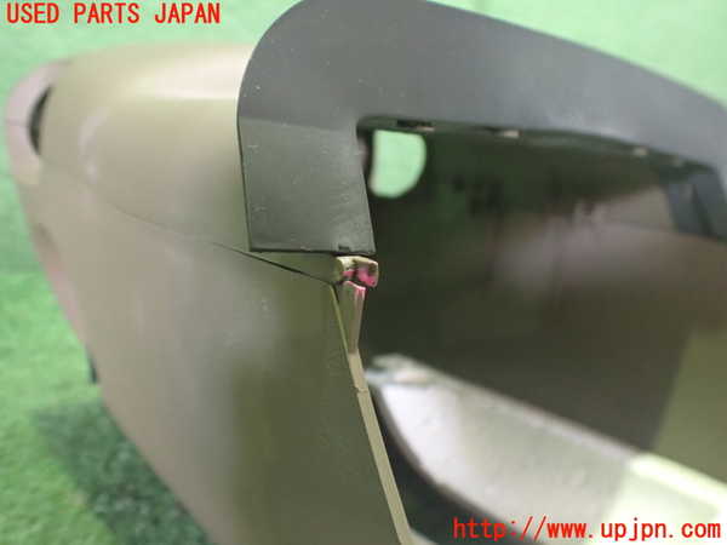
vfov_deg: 46.8
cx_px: 364
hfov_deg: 60.0
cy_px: 272
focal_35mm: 30
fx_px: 630
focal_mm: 5.4
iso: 1250
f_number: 2.3
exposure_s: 1/30
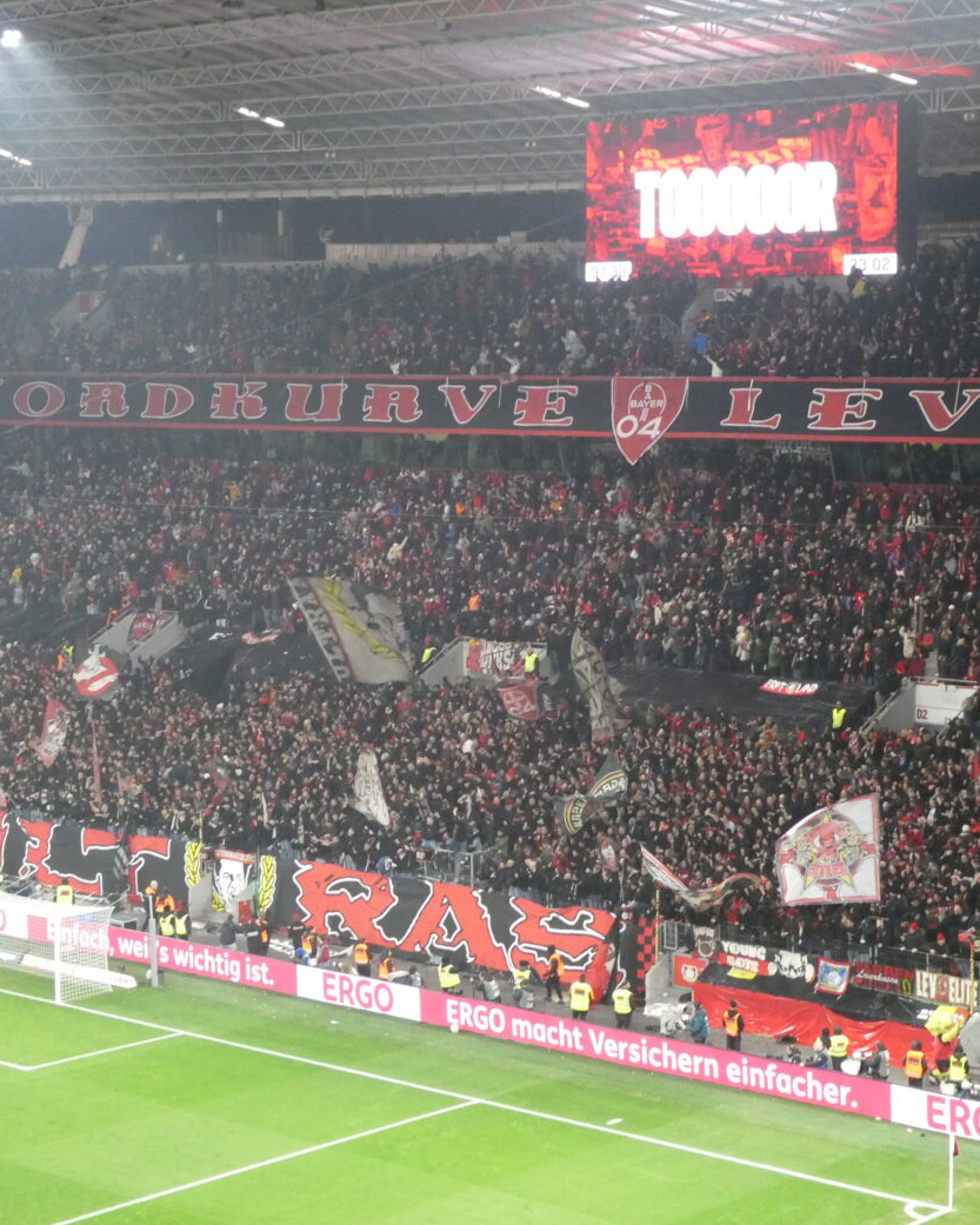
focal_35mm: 75
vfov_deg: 25.4
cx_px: 541
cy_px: 541
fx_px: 2719
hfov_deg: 20.4
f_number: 4.1
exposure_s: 1/80
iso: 800
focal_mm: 9
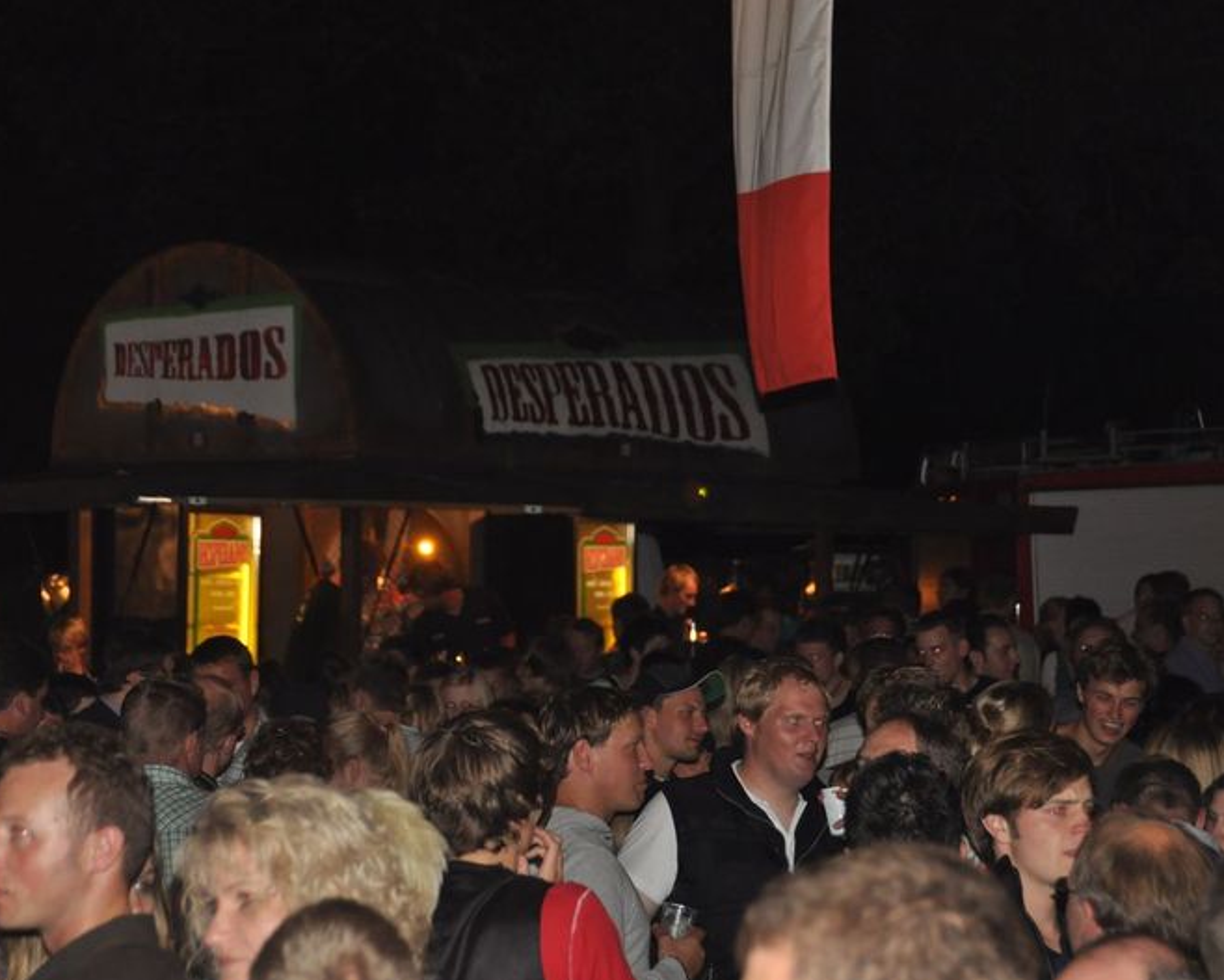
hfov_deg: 15.6
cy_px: 490
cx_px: 573
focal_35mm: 123
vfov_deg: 12.5
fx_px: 4458
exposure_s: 1/60
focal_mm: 72
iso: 800
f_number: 5.3
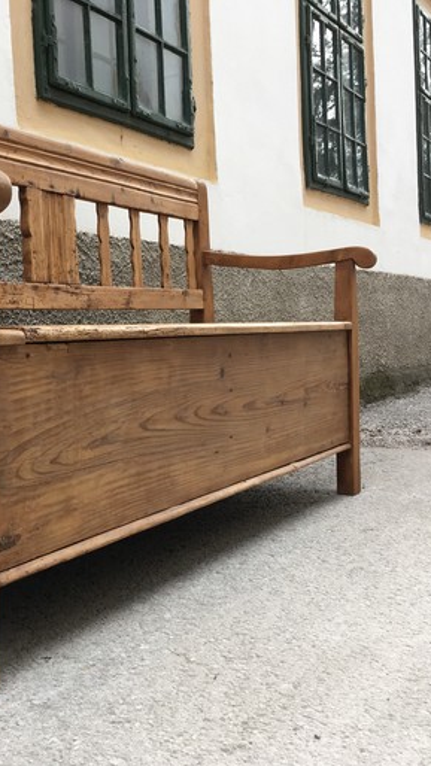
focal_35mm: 43
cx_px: 55
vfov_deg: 47.4
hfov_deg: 26.9
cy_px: 390
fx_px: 874
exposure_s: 1/100
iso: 40
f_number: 2.2
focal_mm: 4.15
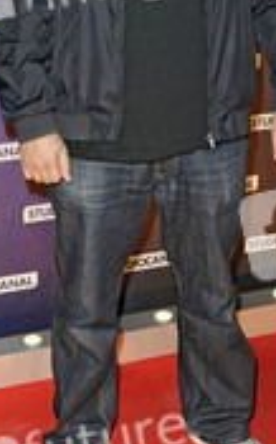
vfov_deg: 24.3
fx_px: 1013
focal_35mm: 84
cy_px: 94
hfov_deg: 15.5
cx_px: 139
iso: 640
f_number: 5.6
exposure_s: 1/160
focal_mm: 36
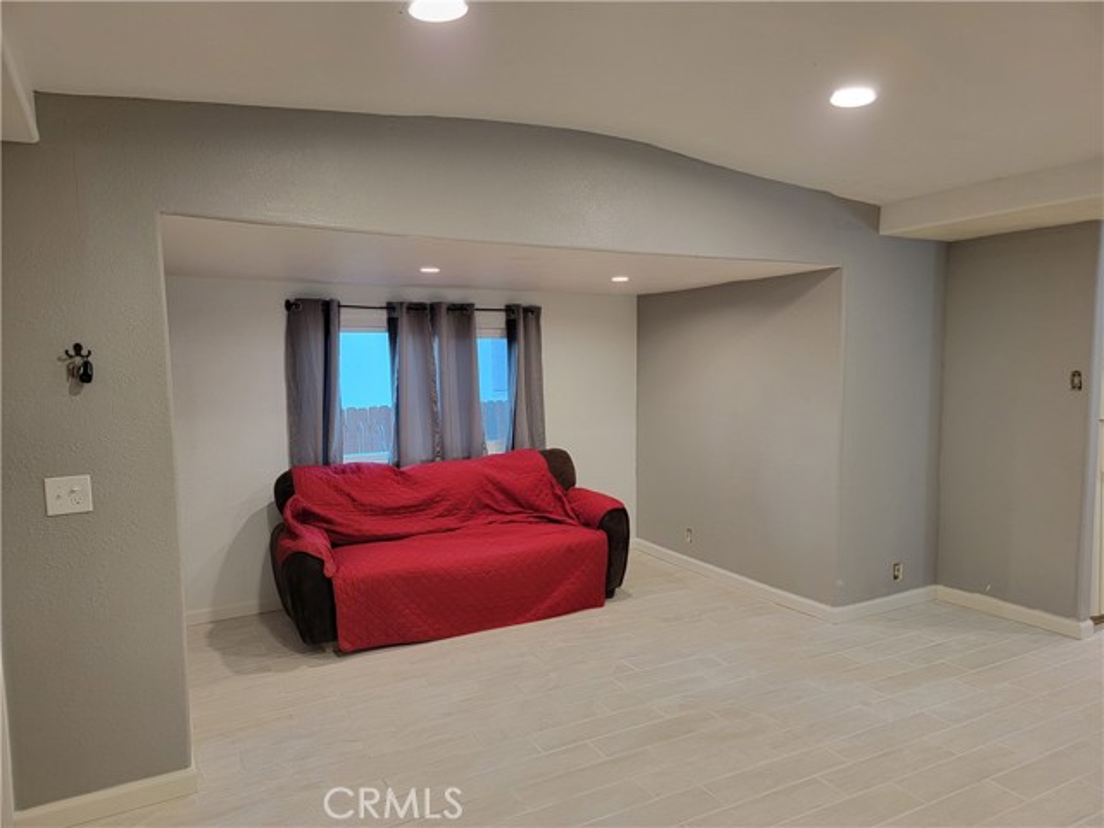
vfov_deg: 56.8
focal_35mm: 24
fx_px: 765
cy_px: 414
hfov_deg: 71.6
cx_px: 552
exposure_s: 1/60
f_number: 1.8
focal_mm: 6.7
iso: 200
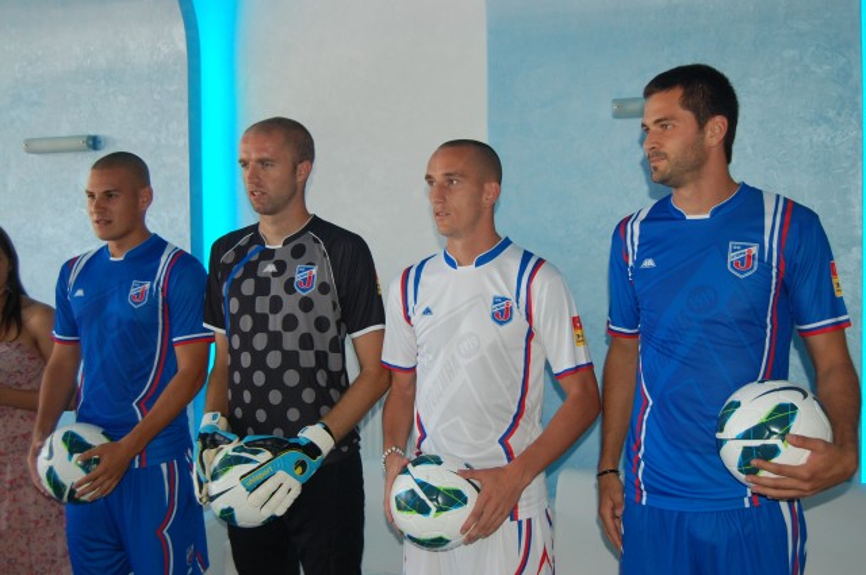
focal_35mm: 39
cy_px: 288
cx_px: 433
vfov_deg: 34.1
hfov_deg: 49.6
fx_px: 937
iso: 400
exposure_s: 1/60
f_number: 4.2
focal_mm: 26
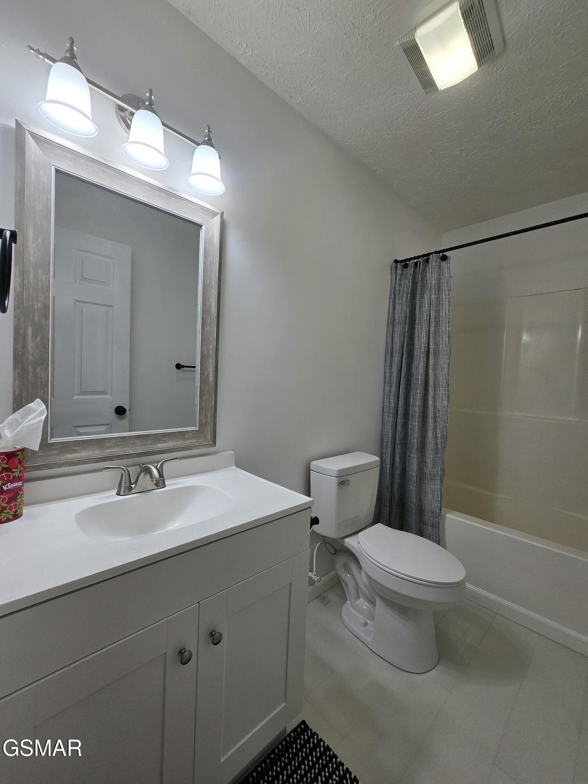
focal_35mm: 13
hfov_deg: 89.9
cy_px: 392
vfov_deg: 106.2
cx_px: 294
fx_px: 294
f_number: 2.2
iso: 64
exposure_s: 1/120
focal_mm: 2.2
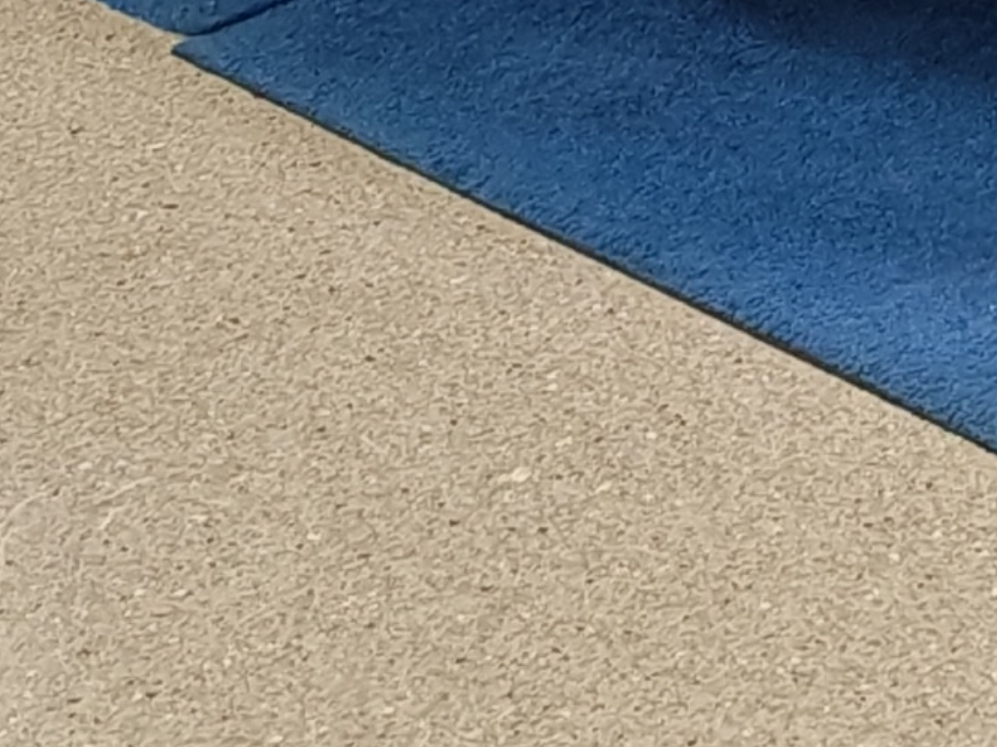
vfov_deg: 6.7
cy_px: -1400
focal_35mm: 203
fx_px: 5845
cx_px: 2148
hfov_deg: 9.0
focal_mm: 6.12
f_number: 1.9
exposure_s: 1/100
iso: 220
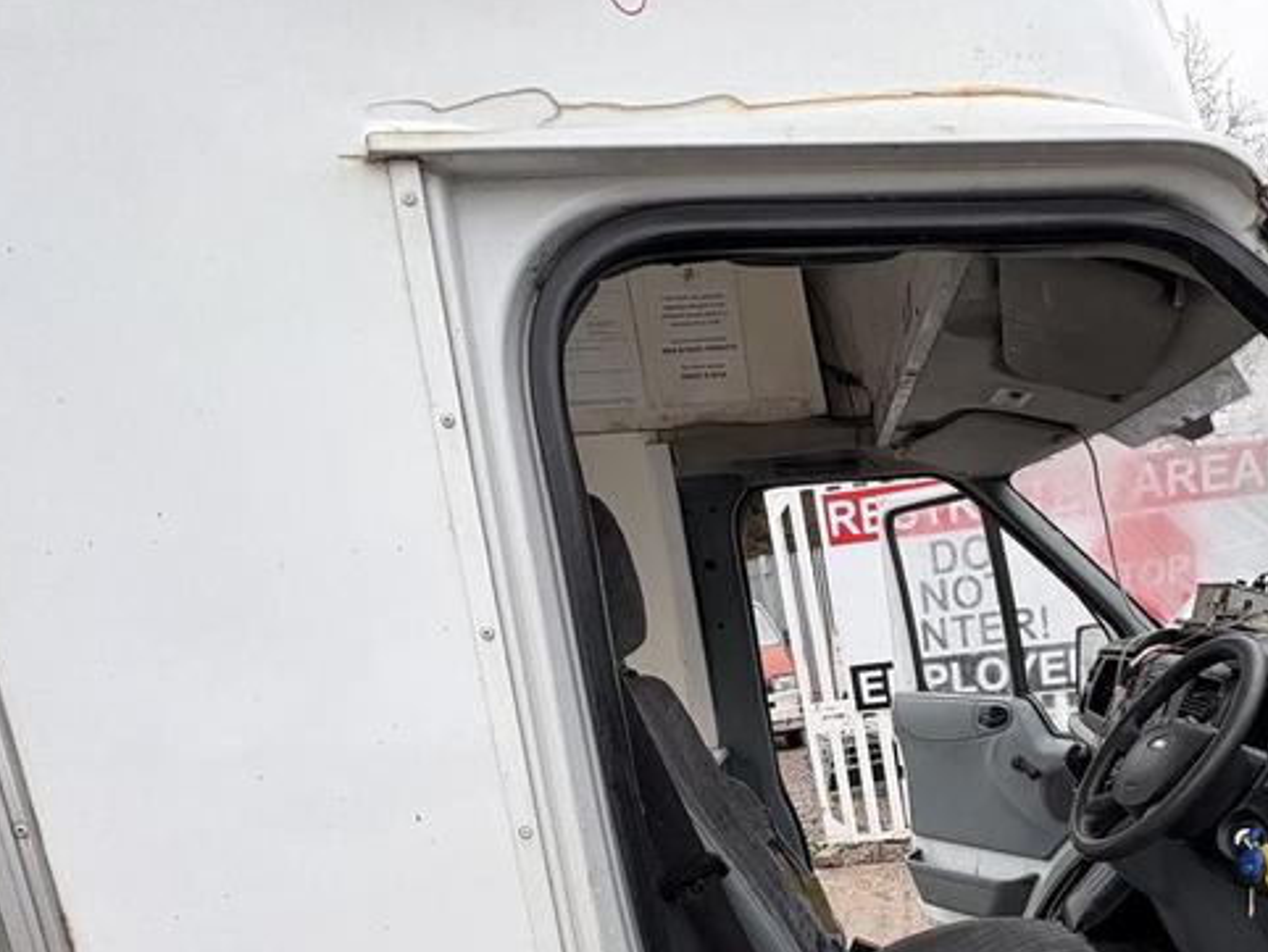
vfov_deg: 47.3
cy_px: 870
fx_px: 953
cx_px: 979
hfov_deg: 62.7
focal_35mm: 26
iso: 80
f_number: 2.2
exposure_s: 1/99
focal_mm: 2.22
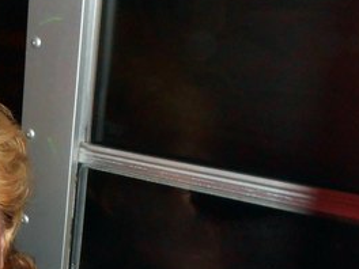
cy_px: 279
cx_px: -105
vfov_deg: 16.4
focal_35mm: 88
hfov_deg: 20.4
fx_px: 913
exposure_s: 1/25
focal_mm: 5.3
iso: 200
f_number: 3.4
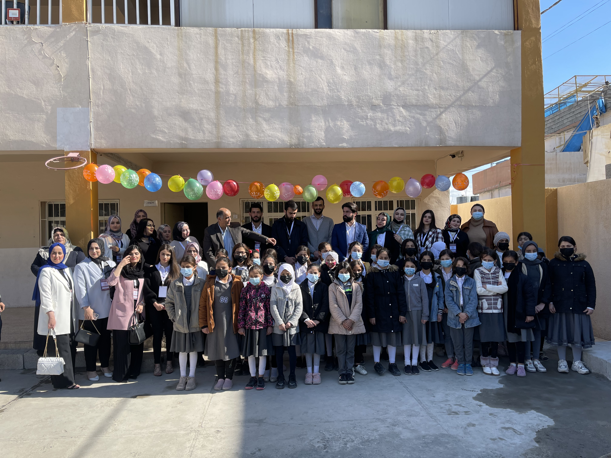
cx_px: 306
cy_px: 229
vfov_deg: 53.1
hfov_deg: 67.3
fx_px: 459
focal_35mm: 26
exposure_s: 1/1575
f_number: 1.6
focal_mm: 5.1
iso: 32
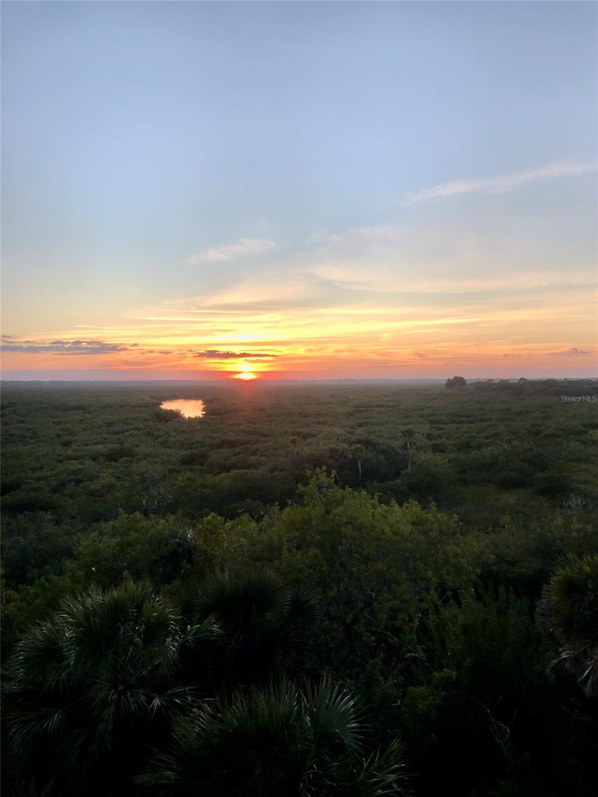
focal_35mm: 28
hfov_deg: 49.7
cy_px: 398
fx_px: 645
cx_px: 299
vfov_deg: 63.4
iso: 20
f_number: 1.8
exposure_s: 1/120
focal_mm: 3.99
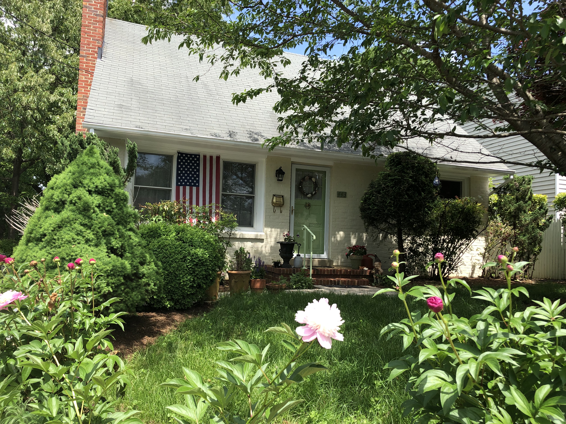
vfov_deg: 49.7
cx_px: 283
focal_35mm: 28
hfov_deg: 63.4
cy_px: 212
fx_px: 458
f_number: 1.8
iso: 20
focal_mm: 4
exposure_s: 1/674
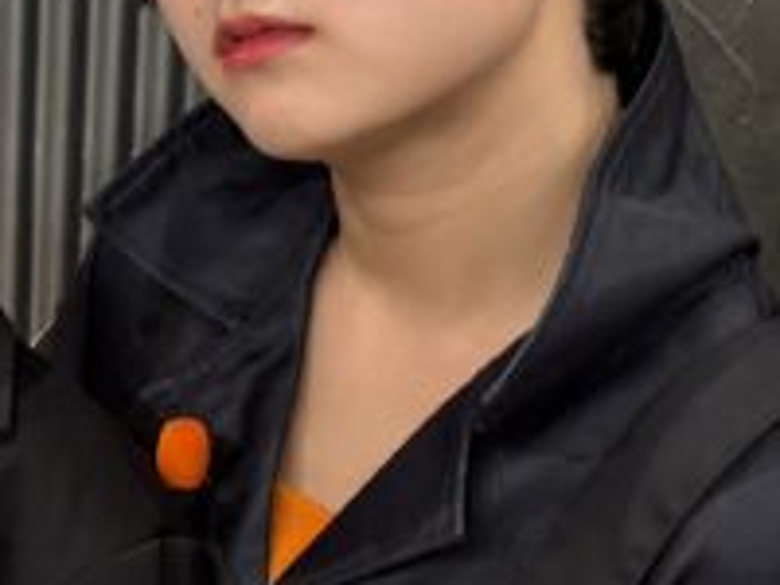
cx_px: -308
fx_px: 3245
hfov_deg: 13.1
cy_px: 823
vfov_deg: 10.0
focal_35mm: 144
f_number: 1.78
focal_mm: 6.86
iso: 125
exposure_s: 1/121
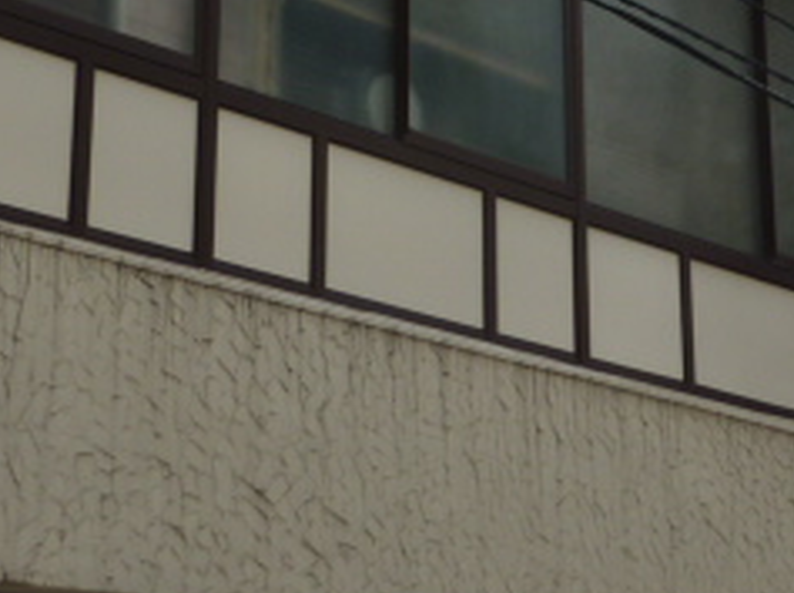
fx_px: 2725
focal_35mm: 119
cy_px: -30
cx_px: 928
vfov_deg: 12.2
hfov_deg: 16.0
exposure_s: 1/320
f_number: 4
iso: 80
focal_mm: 7.3
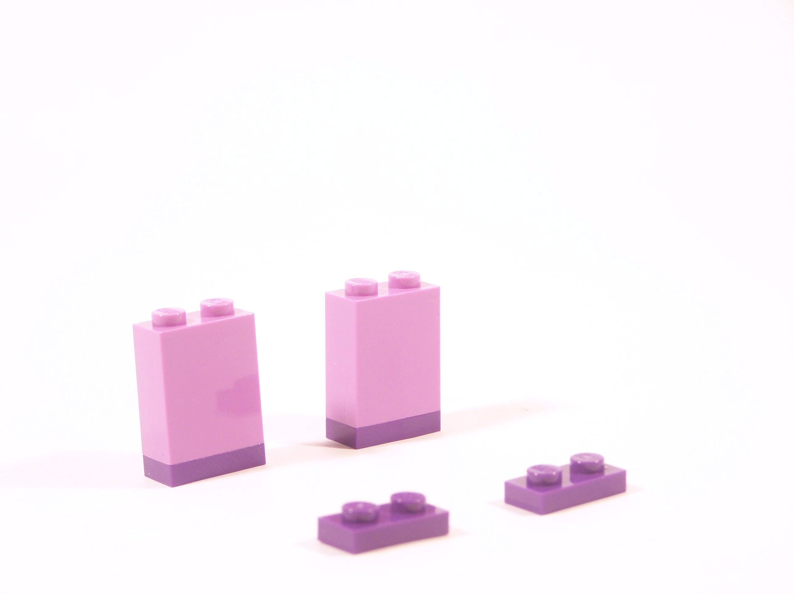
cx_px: 397
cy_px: 298
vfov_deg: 14.1
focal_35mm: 105
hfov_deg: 18.7
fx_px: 2408
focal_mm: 17.5
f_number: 3.2
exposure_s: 1/15
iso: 100
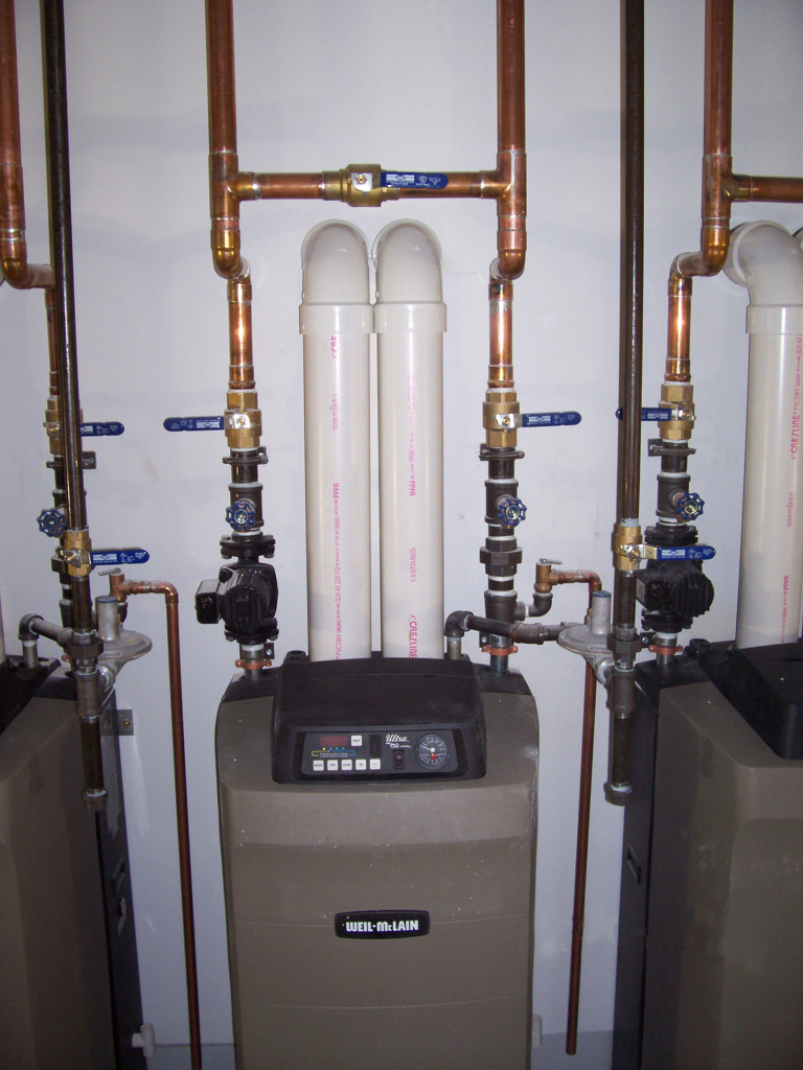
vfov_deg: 54.0
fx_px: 1052
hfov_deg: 41.8
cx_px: 402
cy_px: 535
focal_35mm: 34
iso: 80
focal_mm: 5.6
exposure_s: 1/64
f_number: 2.7
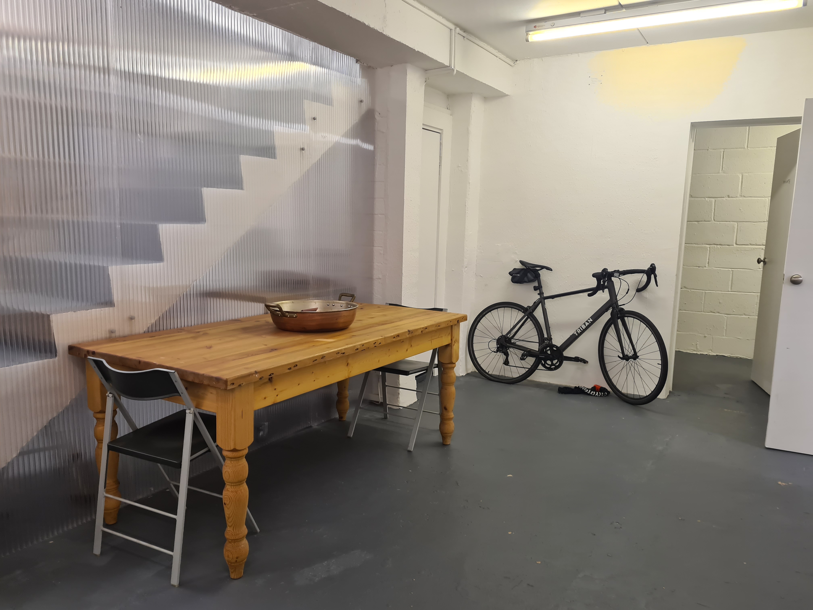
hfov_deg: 67.3
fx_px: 611
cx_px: 406
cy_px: 305
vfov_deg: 53.1
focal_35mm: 26
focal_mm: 5.4
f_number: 1.8
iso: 100
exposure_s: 1/50
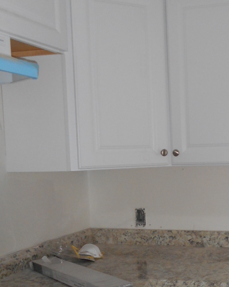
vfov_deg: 35.2
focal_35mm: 53
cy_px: 181
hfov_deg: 27.0
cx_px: 231
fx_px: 449
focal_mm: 4.5
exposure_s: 1/25
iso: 200
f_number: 3.7
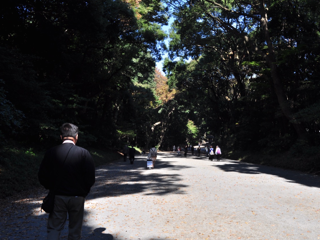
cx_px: 184
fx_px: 370
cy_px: 119
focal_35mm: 40
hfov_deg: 46.6
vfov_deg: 36.0
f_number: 8
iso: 200
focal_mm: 24
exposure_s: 1/200
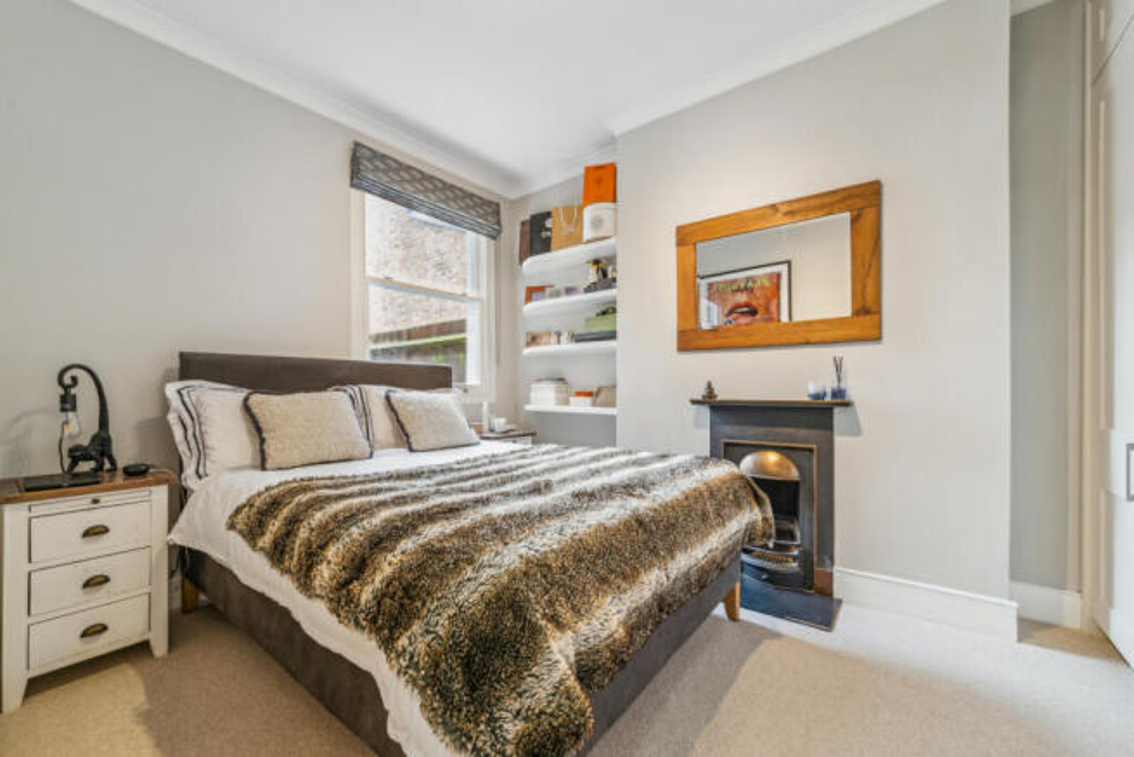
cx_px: 567
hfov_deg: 104.2
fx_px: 441
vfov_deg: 81.2
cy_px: 378
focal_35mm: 14
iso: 320
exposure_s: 1/2.5
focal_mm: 14
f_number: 8
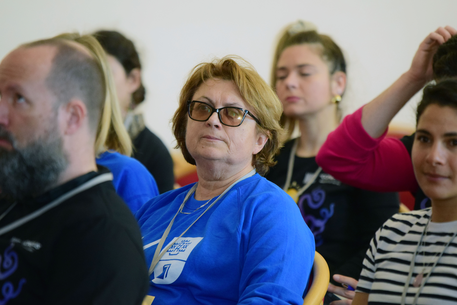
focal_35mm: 300
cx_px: 228
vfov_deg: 4.6
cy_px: 152
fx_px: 3808
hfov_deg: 6.9
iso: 2500
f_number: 2.8
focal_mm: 200
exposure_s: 1/250
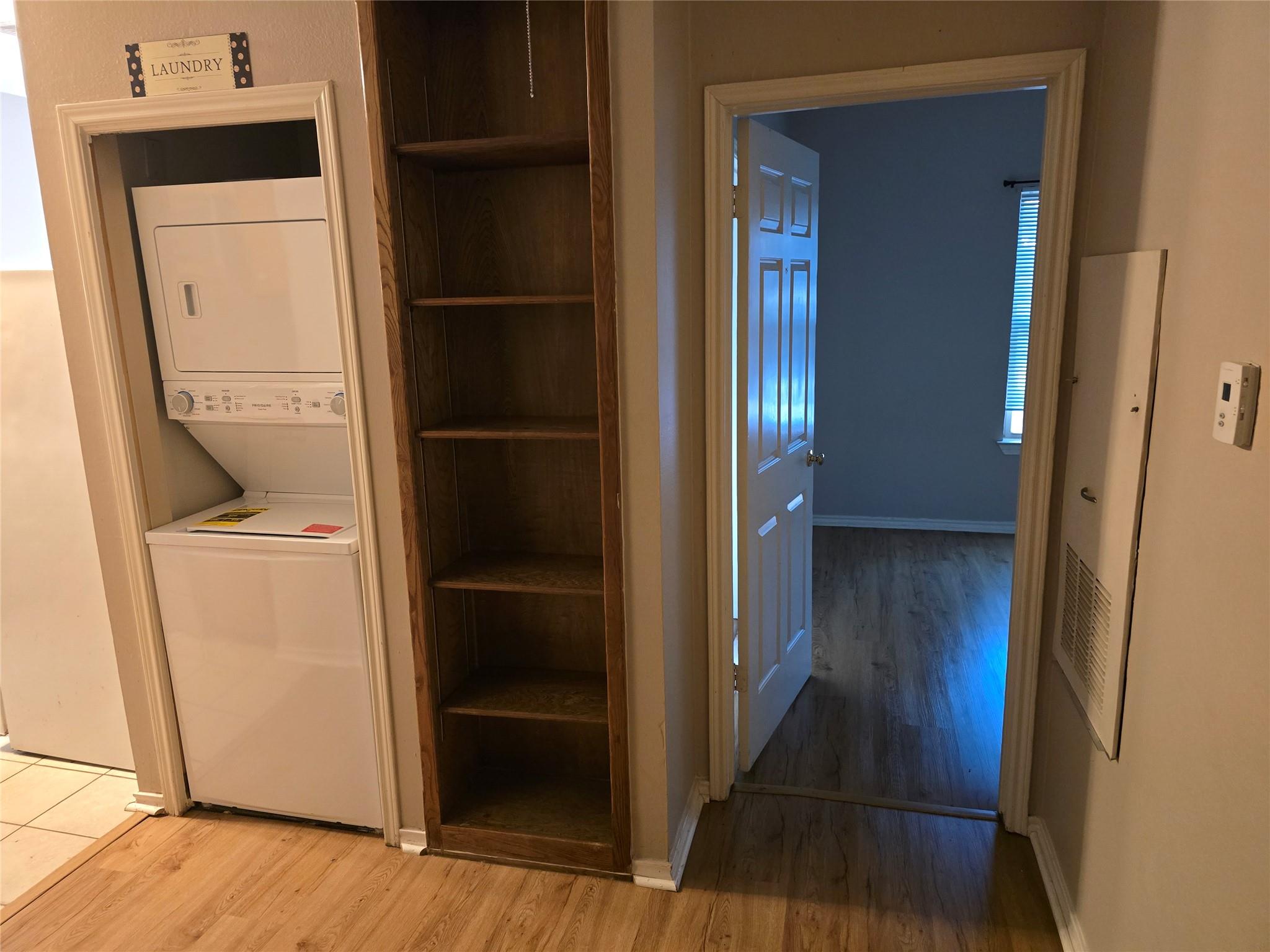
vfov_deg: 58.9
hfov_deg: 73.9
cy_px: 476
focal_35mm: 23
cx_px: 635
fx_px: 844
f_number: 1.7
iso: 1250
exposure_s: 1/60
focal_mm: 6.3
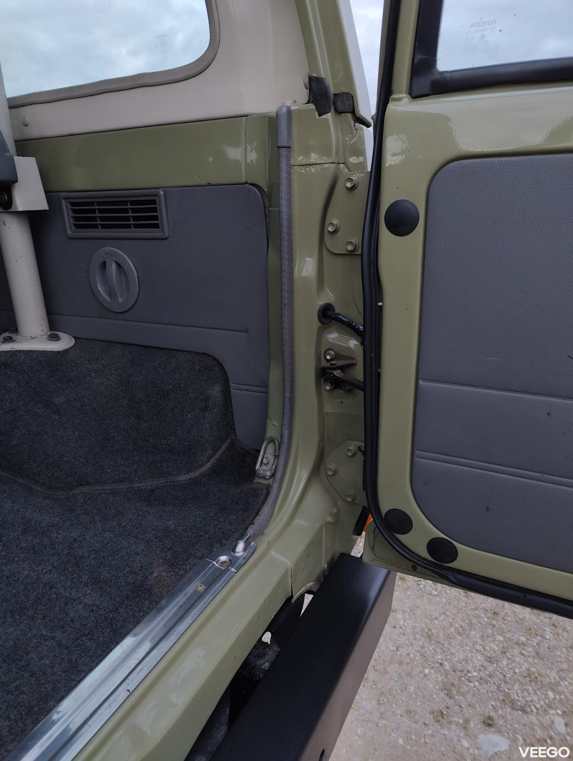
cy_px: 380
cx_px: 286
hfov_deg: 59.0
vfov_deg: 73.9
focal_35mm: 23
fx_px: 507
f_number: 1.8
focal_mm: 6.06
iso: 160
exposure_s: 1/49
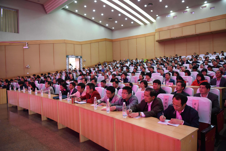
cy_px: 76
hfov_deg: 73.7
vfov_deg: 53.2
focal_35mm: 24
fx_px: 151
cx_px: 113
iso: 2000
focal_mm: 24
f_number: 2.8
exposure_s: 1/160
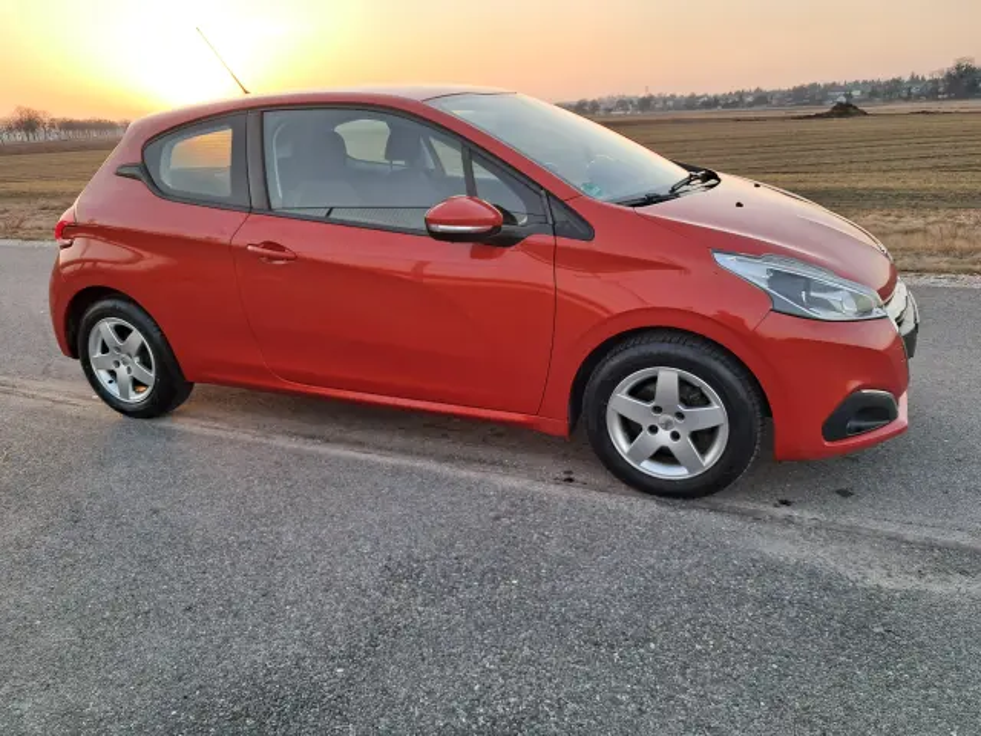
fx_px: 765
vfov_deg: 51.4
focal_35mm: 27
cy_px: 368
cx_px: 490
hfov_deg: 65.3
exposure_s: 1/50
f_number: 1.8
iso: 50
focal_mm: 4
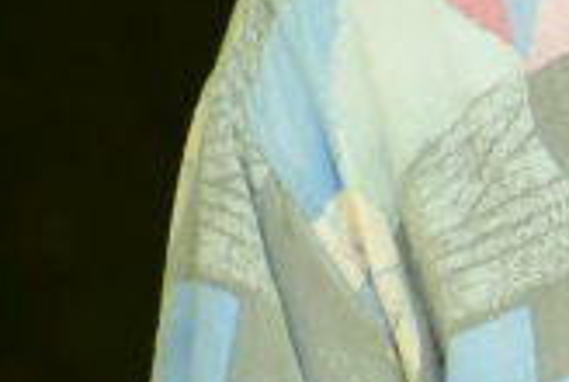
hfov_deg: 0.8
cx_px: 874
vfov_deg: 0.5
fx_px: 41612
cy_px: 208
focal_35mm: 2628
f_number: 6.3
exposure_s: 1/320
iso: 400
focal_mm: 300
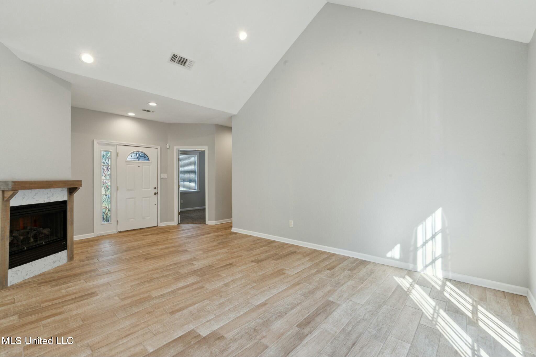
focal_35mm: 16
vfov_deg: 73.7
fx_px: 238
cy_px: 178
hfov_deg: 96.7
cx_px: 268
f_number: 14
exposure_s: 1/13
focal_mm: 16
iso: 400
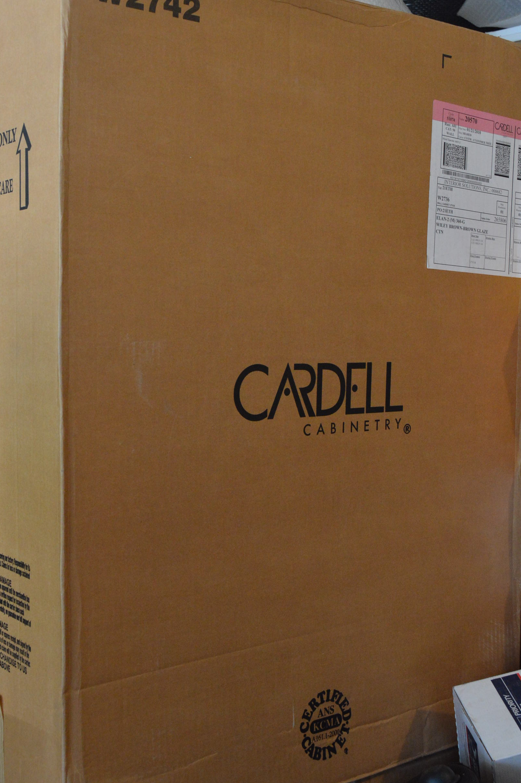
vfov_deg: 42.2
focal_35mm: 47
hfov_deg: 28.7
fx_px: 1014
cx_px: 203
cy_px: 363
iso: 1600
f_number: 5.6
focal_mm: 25
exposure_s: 1/80
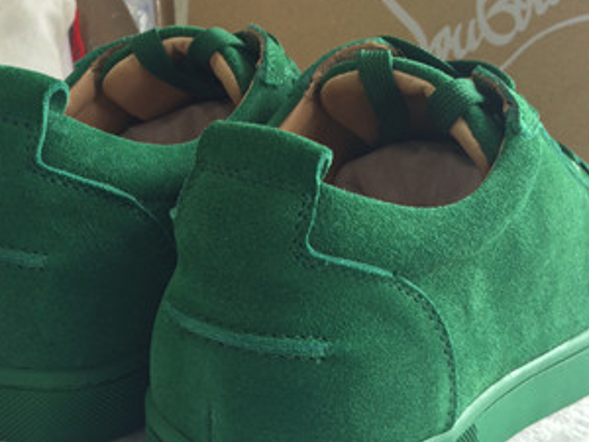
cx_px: 135
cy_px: 271
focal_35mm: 58
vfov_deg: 25.2
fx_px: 987
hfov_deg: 32.5
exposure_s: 1/33
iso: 40
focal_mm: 4.15
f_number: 2.2
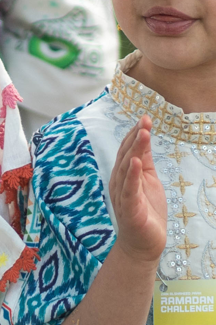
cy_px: -68
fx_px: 5692
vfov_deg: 3.3
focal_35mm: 632
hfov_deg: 2.2
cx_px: 54
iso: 250
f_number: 1.8
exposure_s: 1/1000
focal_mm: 85
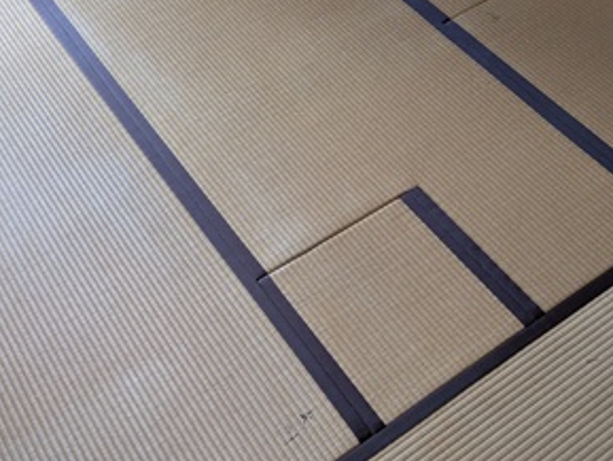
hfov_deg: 46.8
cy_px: 255
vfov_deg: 35.9
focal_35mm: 40
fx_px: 709
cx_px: 313
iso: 111
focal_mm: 5.43
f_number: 1.89
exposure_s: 1/40
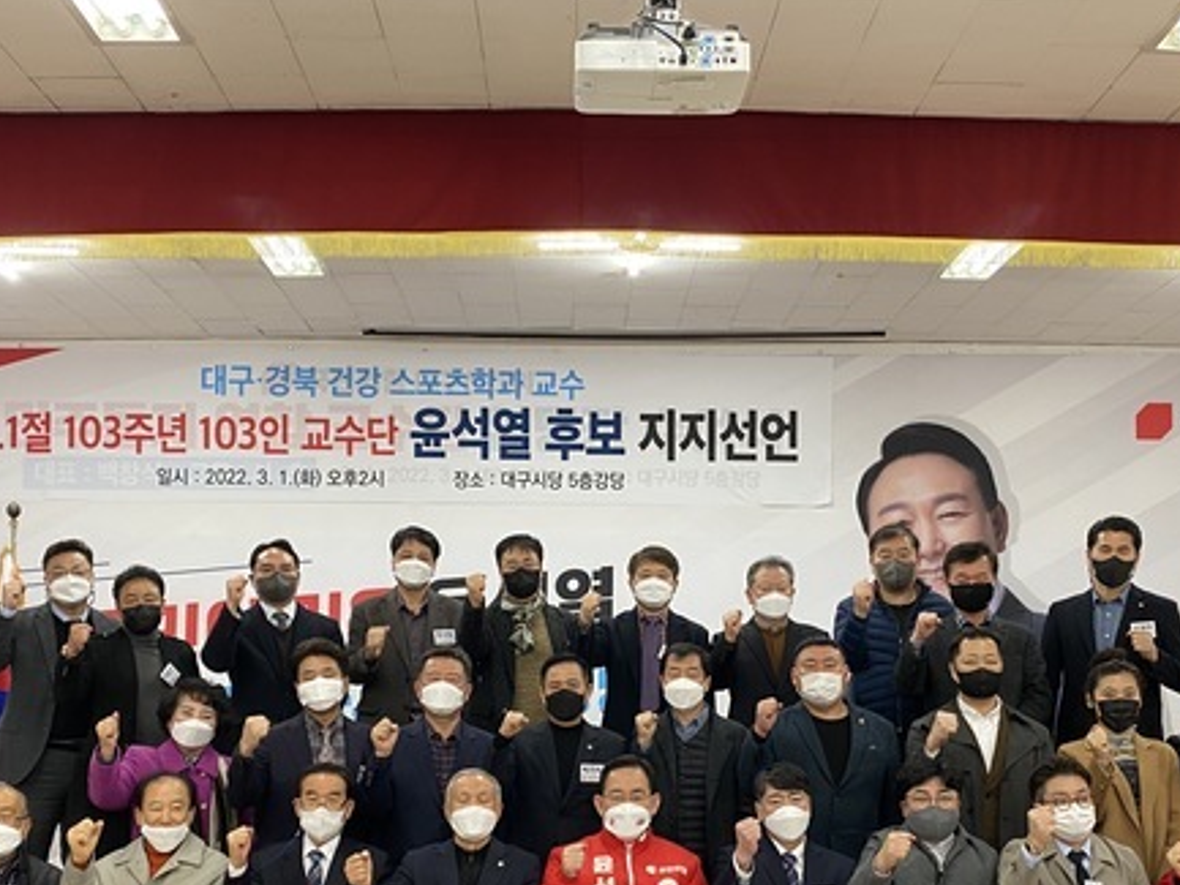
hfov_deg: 44.8
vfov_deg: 33.9
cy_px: 614
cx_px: 605
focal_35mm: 42
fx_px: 1432
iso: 80
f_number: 1.8
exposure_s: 1/60
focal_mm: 4.25
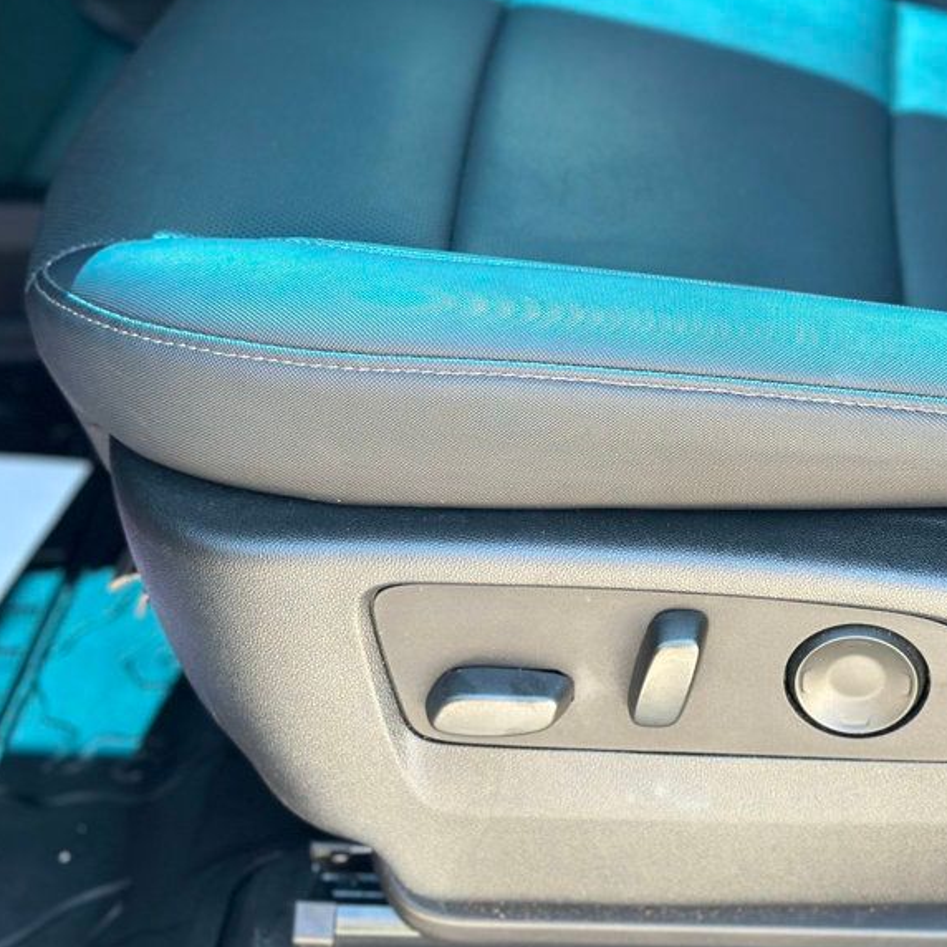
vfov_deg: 22.8
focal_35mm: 76
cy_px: 477
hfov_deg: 22.5
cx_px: 760
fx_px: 2352
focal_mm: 6.86
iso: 100
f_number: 1.78
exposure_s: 1/172
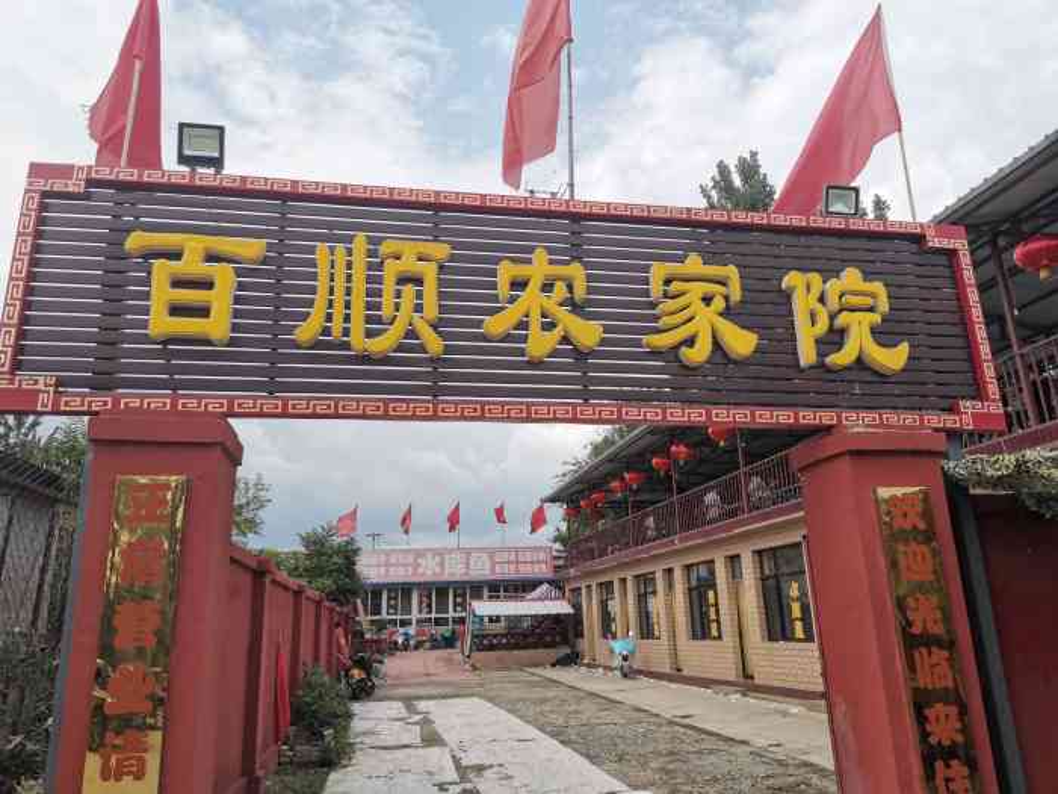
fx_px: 795
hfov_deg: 67.3
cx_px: 529
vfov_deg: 53.1
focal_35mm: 26
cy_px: 397
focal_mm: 4.75
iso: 50
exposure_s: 1/1667
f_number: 1.8
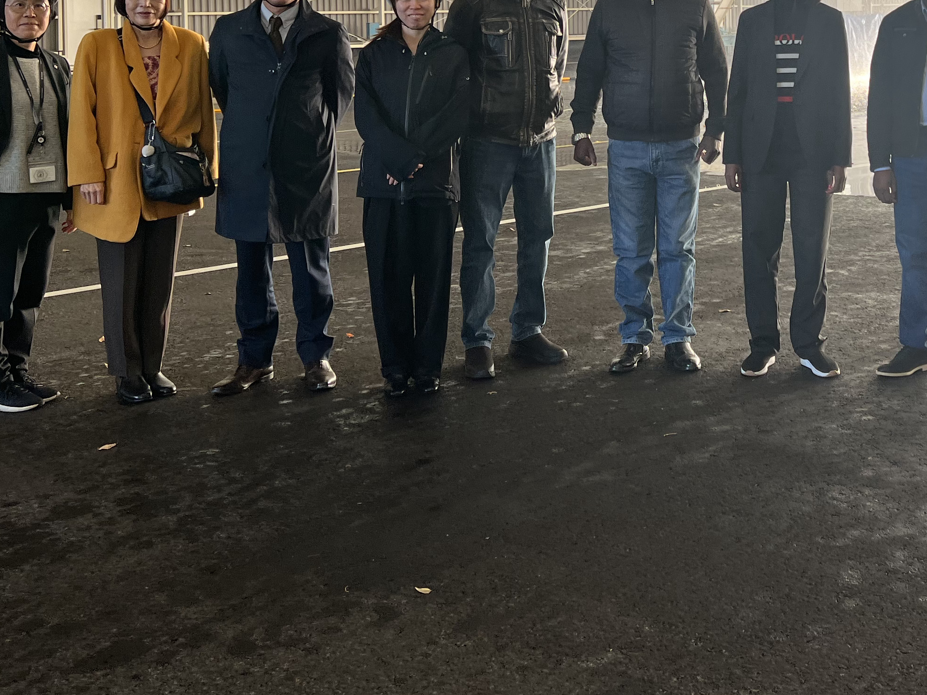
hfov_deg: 35.1
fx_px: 1419
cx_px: 737
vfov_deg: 26.3
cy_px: 30
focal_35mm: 53
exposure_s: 1/171
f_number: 1.5
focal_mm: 5.7
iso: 50
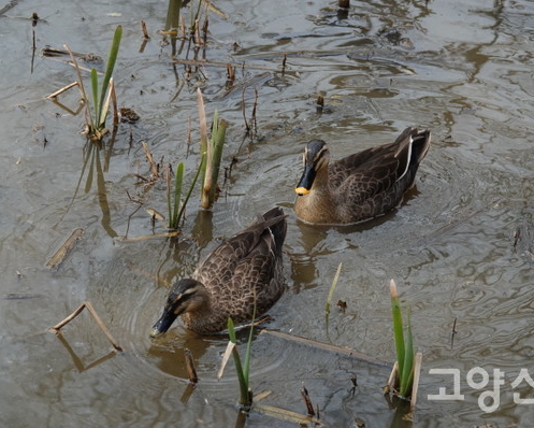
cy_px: 214
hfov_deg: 11.8
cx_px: 283
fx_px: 2577
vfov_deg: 9.5
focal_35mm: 163
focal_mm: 52.82
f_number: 4
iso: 100
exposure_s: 1/250
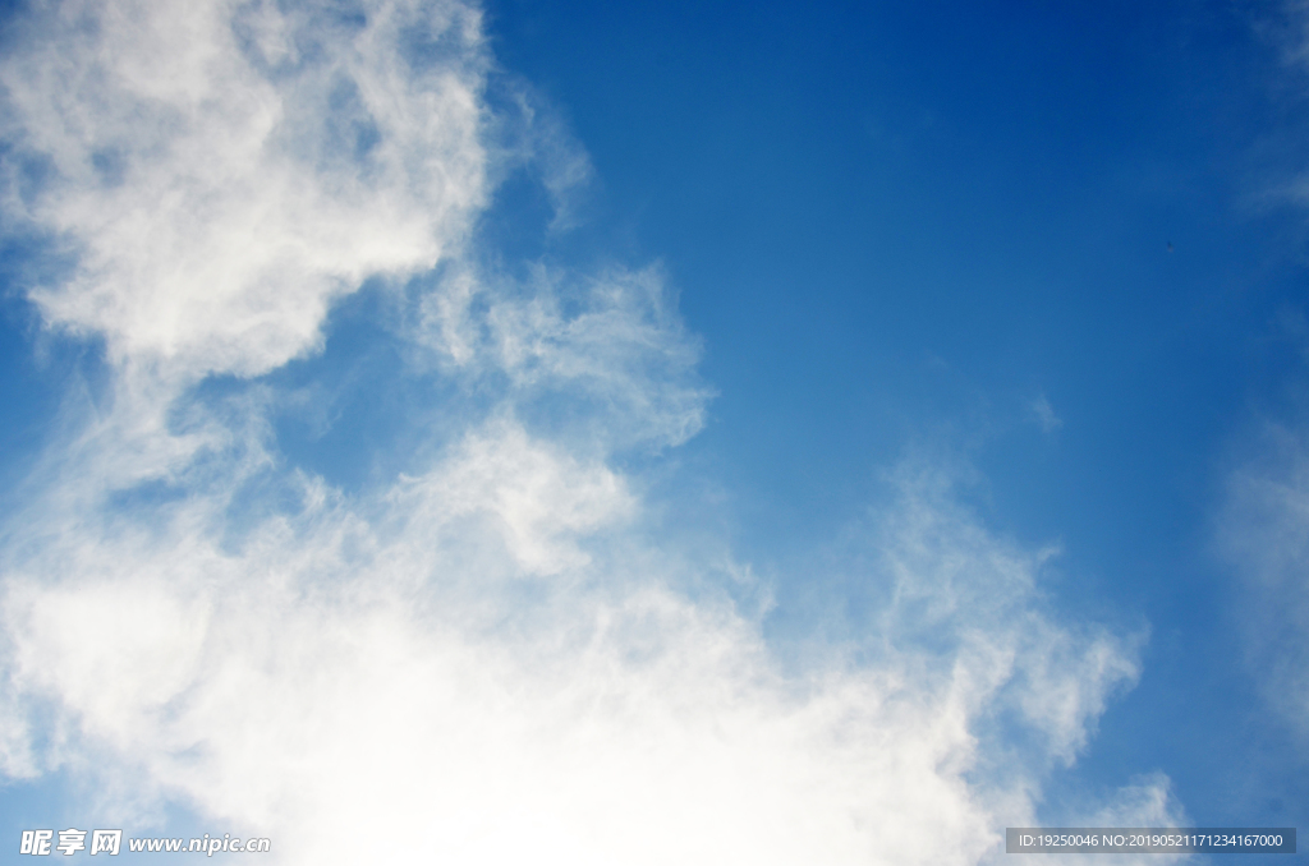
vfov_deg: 36.7
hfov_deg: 53.2
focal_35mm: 36
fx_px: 1306
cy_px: 433
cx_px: 654
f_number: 9
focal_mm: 24
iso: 100
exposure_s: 1/320
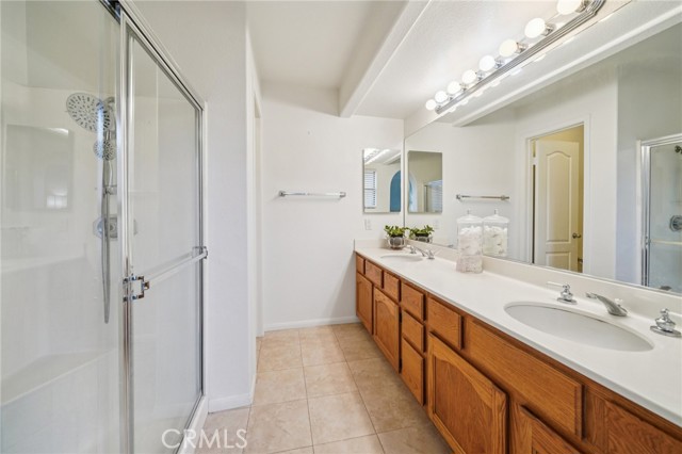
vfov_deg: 85.4
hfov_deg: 108.4
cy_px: 227
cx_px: 341
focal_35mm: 13
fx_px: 246
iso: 400
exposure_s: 1/30
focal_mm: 13
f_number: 7.1
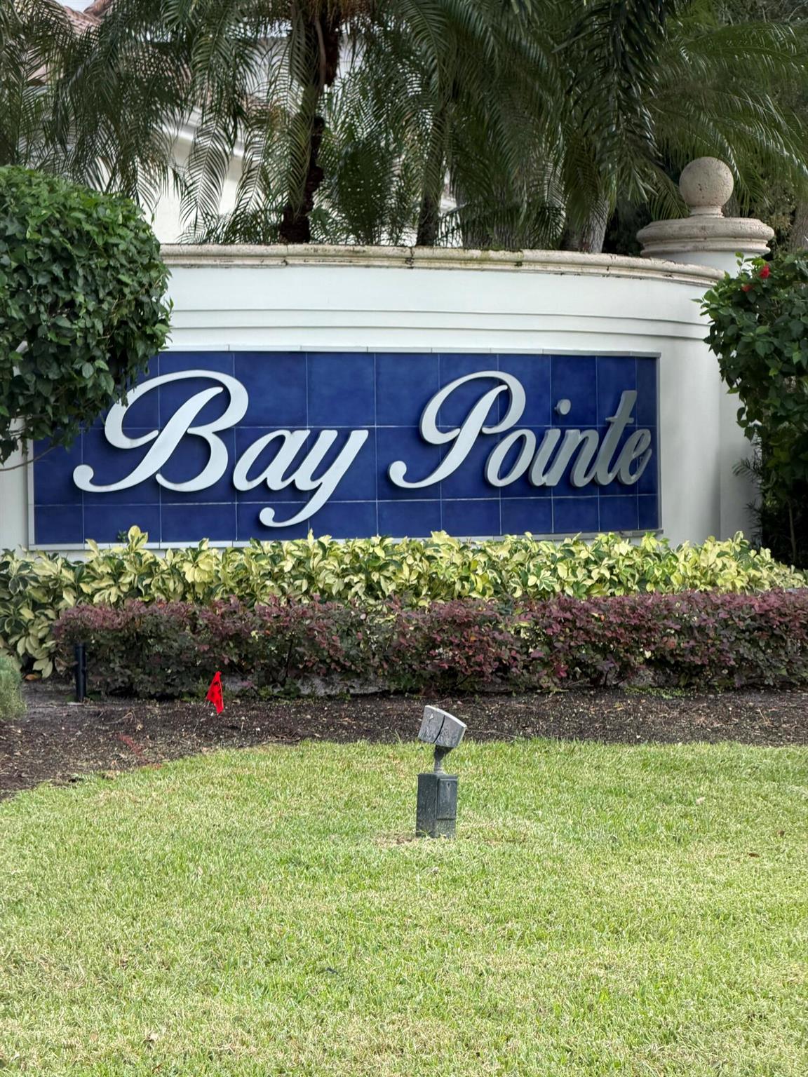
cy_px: 538
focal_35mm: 100
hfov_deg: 14.8
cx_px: 404
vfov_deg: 19.6
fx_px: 3112
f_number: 2.8
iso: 50
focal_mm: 16.89
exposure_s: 1/224
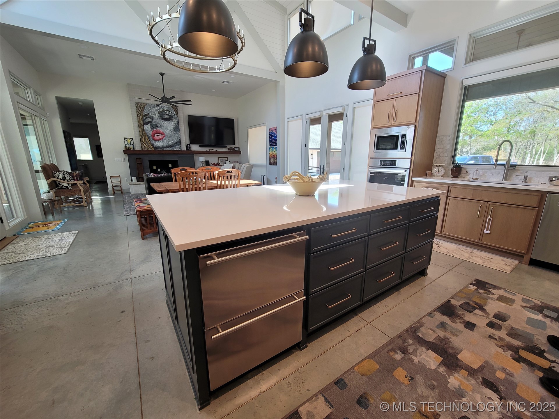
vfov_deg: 89.9
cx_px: 280
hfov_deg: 106.2
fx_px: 210
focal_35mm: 13
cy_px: 210
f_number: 2.2
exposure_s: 1/60
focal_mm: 2.2
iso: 80
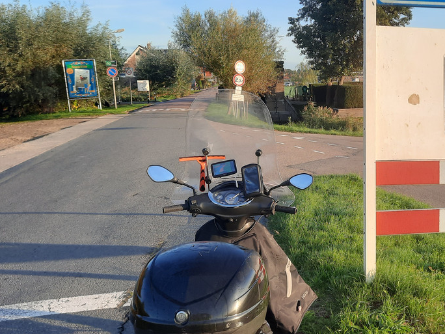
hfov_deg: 46.2
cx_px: 333
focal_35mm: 39
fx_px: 501
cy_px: 158
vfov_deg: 36.8
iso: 32
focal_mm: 4.6
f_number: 2
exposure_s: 1/390
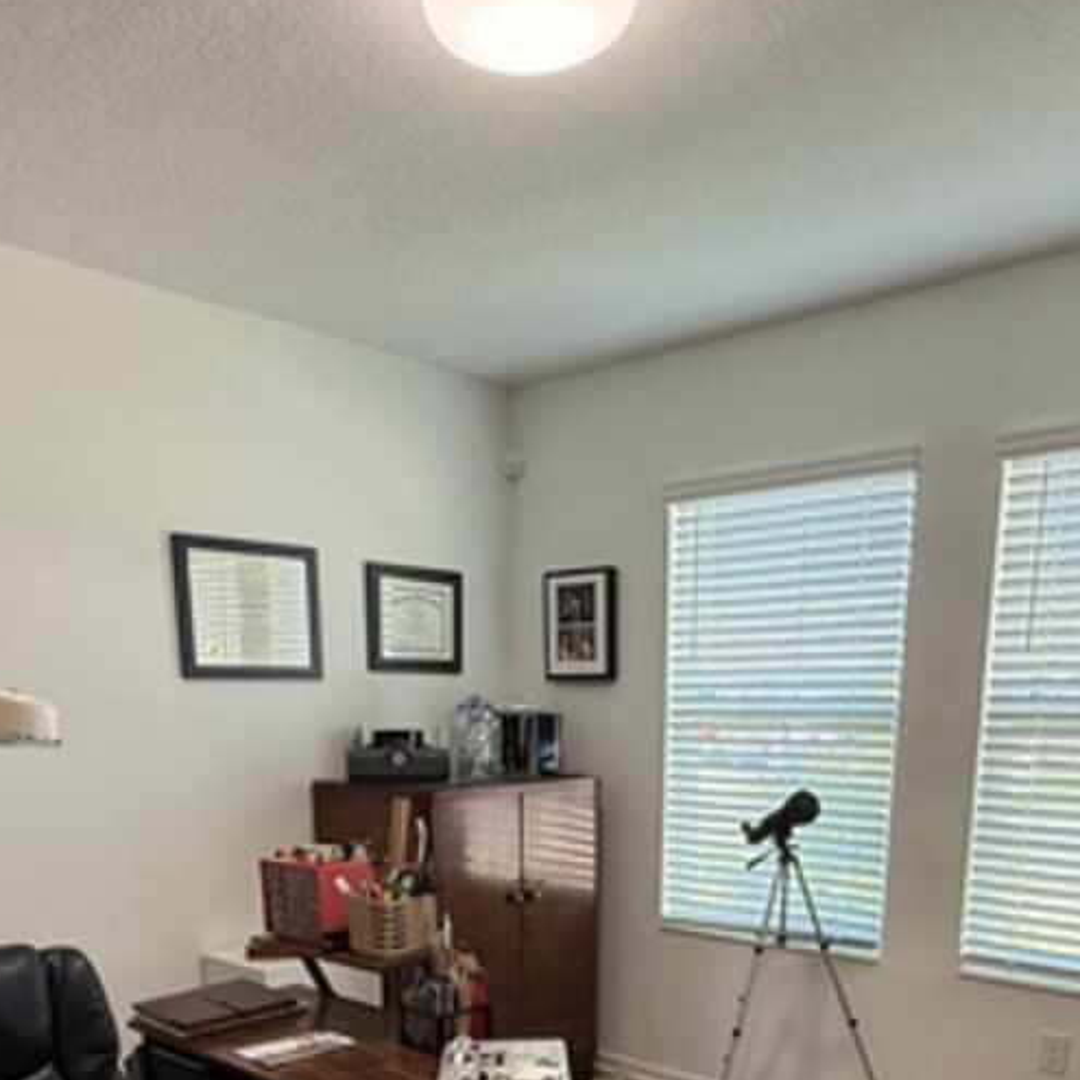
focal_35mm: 32
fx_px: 1130
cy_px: 984
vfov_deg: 45.9
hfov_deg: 51.1
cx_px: 559
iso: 200
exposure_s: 1/120
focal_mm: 2.22
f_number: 2.2
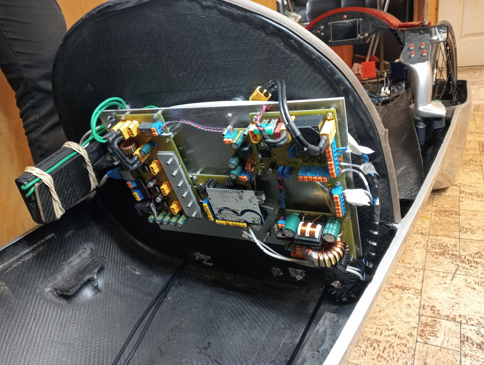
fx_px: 392
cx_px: 242
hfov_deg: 63.4
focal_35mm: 28
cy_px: 182
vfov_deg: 49.9
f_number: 1.8
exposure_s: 1/33.3
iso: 990
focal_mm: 4.04
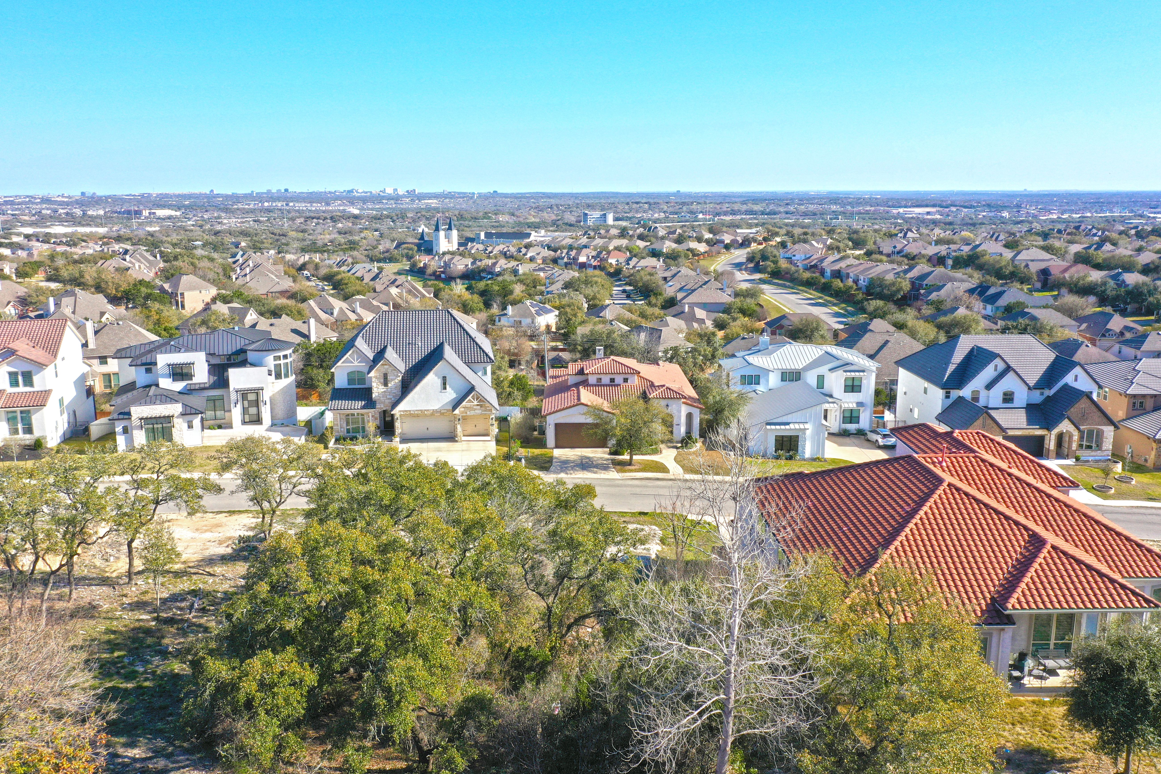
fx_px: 935
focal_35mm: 29
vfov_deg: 45.0
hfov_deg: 63.7
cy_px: 382
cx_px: 576
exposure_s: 1/320
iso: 100
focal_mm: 10.26
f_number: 6.3
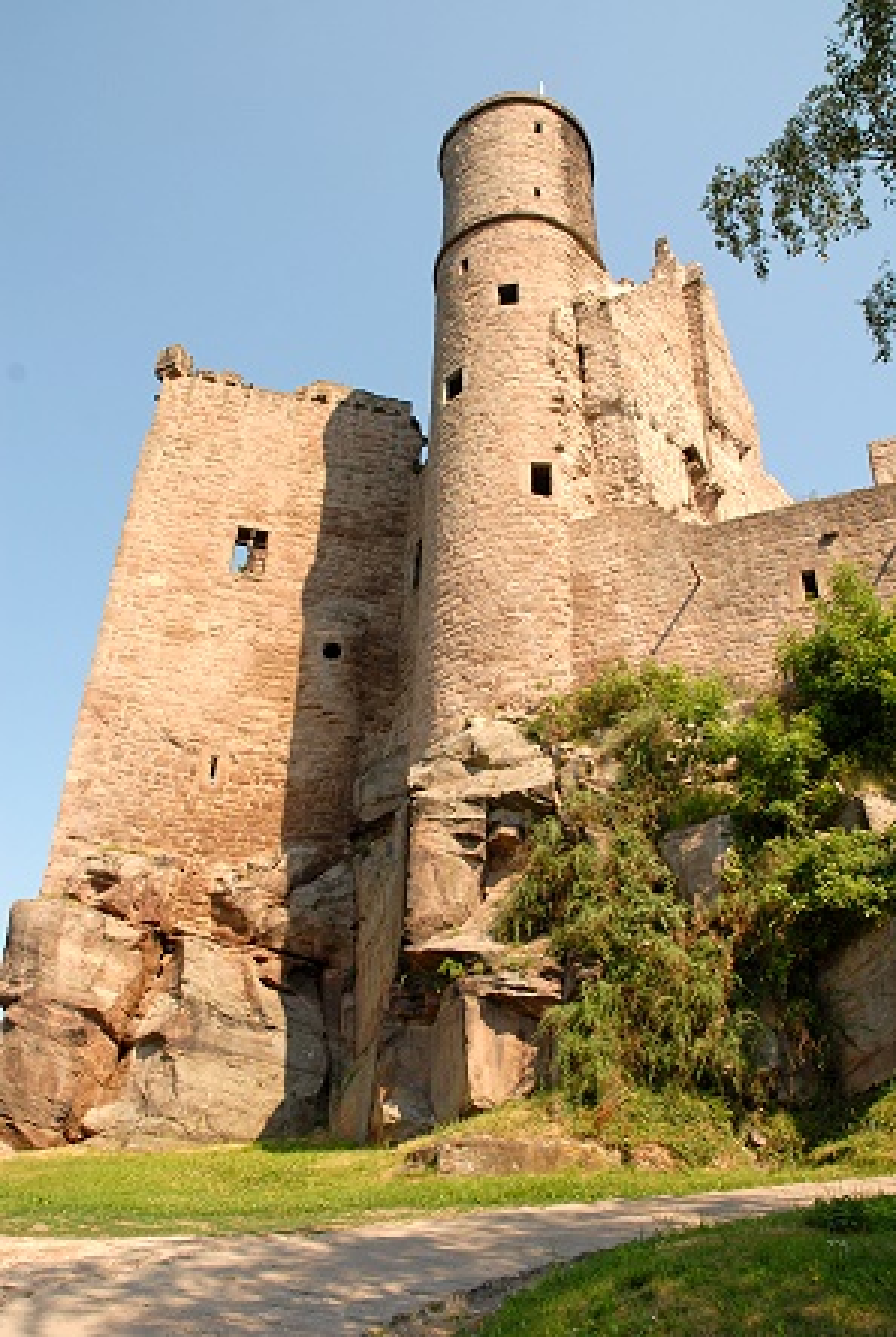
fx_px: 1004
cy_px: 668
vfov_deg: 67.3
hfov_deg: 48.1
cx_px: 448
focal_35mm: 27
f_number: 8
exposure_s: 1/320
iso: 200
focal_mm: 18
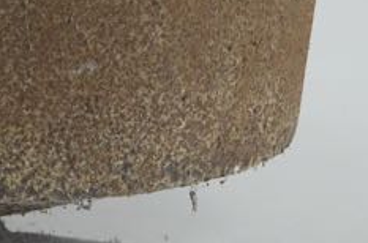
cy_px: -224
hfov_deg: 4.9
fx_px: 4200
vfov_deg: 3.3
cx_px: -332
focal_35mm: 412
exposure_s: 1/125
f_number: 5.6
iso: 500
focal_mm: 50
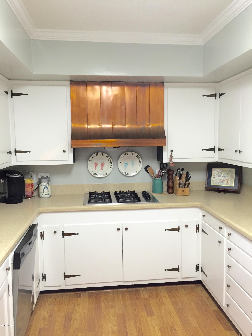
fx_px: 281
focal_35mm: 29
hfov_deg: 48.2
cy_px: 168
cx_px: 126
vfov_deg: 61.7
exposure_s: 1/30
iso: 100
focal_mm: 4.15
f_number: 2.2
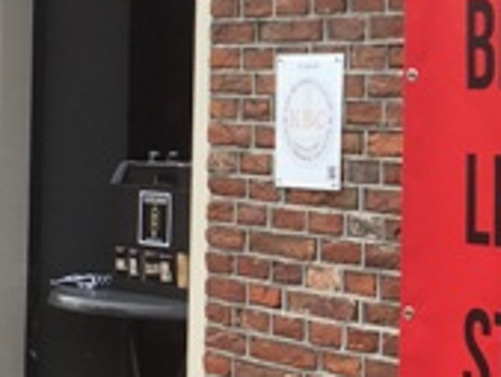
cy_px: 95
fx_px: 1912
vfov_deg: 11.2
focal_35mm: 132
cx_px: 382
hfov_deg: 14.9
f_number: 2.2
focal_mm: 4.15
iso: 25
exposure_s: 1/527
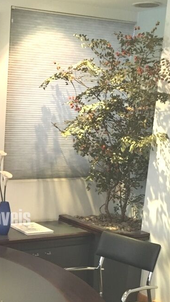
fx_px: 497
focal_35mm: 62
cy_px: 219
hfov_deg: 18.7
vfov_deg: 33.3
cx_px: -13
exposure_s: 1/30
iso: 200
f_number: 2.2
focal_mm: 4.15
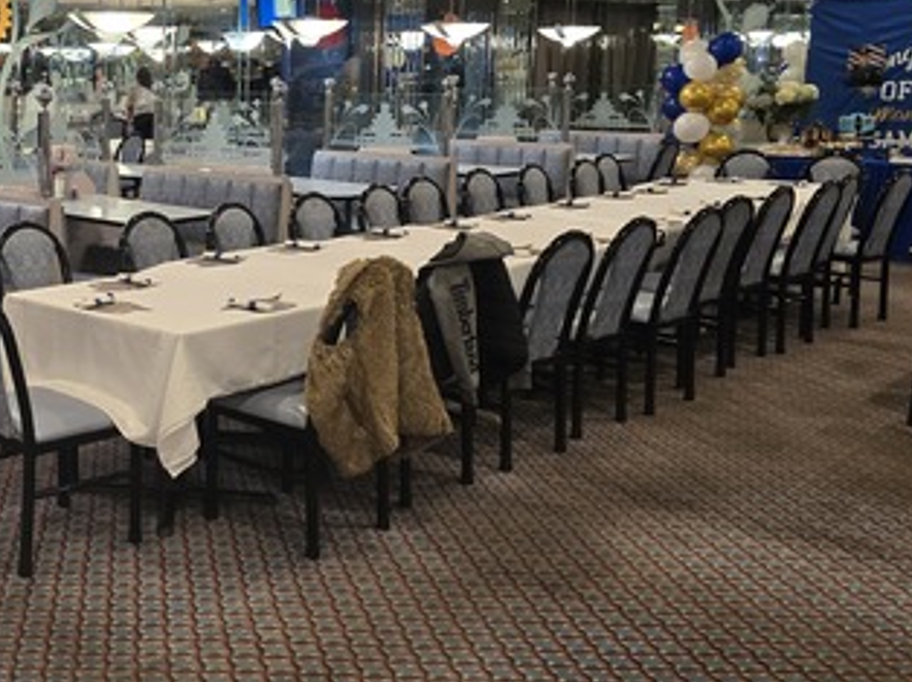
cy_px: 261
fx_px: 1158
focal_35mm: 44
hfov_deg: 39.7
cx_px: 84
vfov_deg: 32.7
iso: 500
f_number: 1.7
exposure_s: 1/120
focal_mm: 6.3
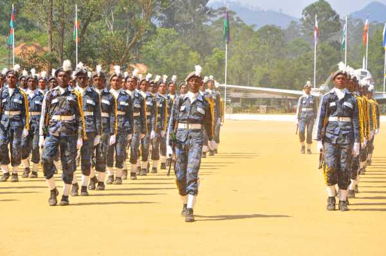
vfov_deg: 9.9
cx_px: 193
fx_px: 1477
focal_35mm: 138
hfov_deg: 14.9
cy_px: 128
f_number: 11
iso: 200
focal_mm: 92
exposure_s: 1/160
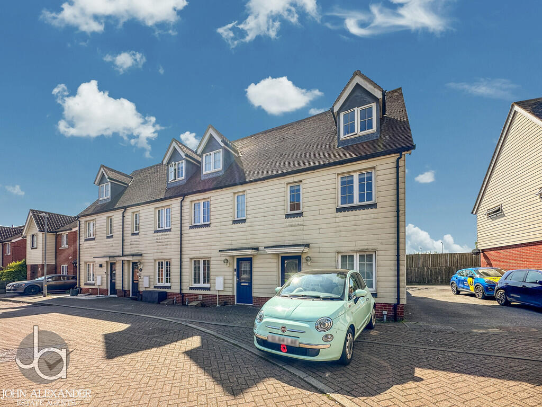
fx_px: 219
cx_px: 271
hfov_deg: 102.1
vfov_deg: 85.7
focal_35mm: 14
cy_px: 204
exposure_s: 1/1100
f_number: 2.2
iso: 50
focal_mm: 2.22
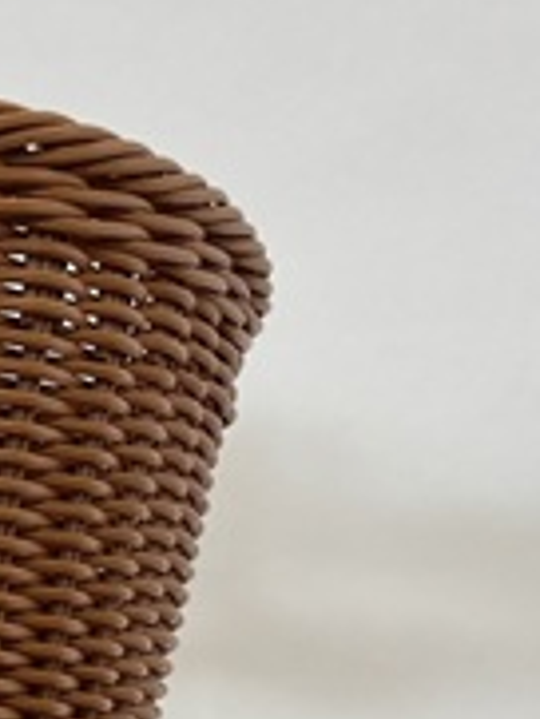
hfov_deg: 11.4
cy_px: 1128
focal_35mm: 115
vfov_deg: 15.6
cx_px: -588
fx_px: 2389
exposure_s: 1/100
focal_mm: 5.1
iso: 80
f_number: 1.6
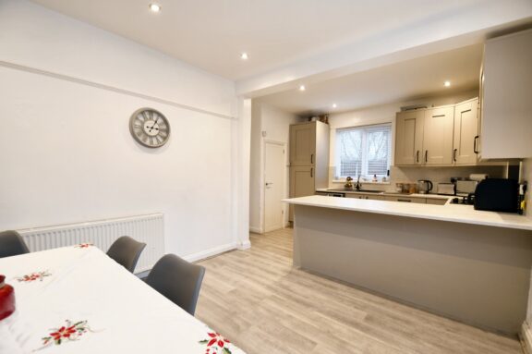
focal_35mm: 15
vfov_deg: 77.2
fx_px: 221
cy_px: 177
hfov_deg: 100.4
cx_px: 266
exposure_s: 1/6
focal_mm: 10
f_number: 3.5
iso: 100
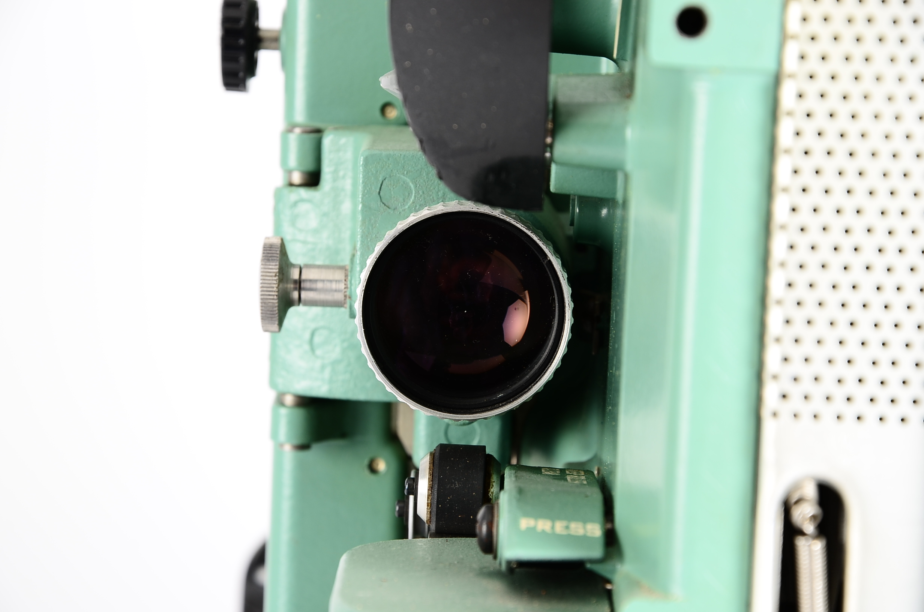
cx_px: 462
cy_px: 306
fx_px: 4034
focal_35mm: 158
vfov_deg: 8.7
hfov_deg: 13.1
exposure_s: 1/100
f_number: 8
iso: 100
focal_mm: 105
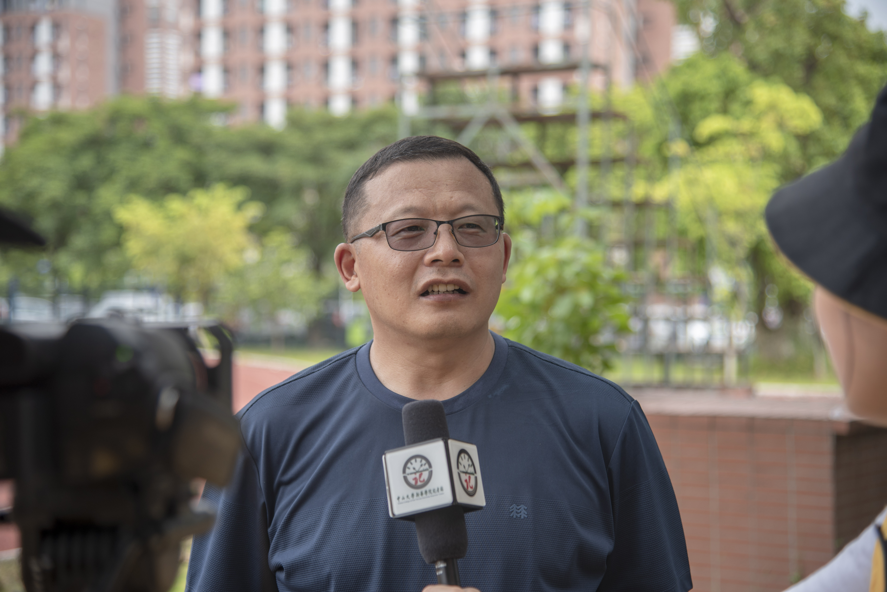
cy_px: 296
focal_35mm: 75
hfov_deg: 27.0
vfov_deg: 18.2
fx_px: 1849
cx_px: 444
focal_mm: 75
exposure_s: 1/320
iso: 125
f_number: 4
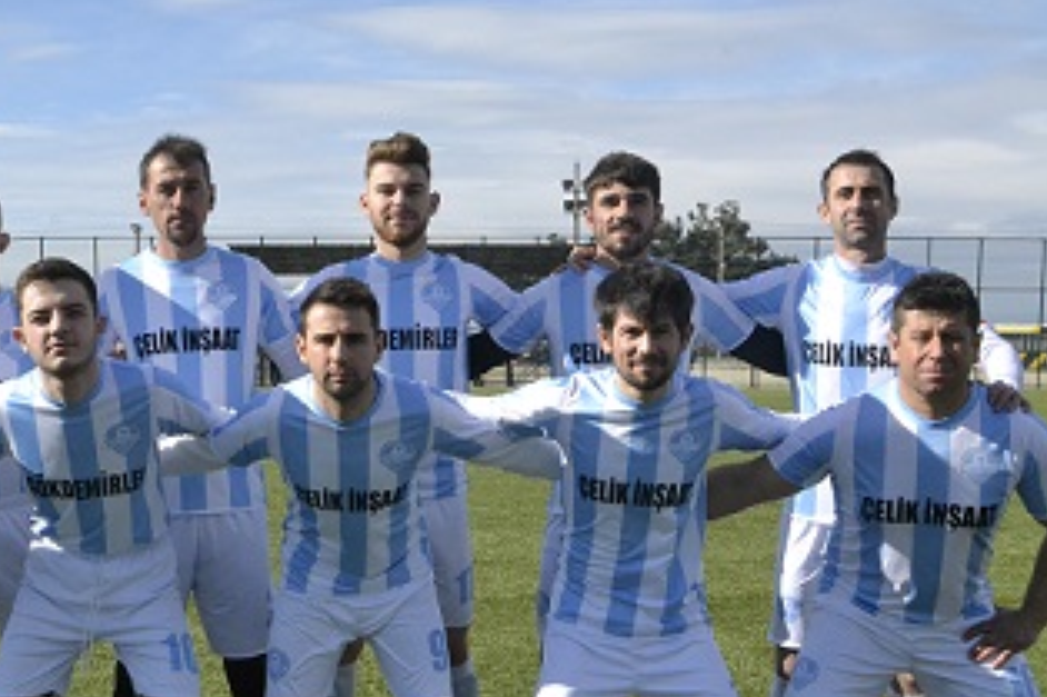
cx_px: 335
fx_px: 1482
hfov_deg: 38.4
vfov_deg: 26.3
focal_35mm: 51
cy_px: 459
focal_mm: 22
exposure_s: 1/1600
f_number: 20
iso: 3200
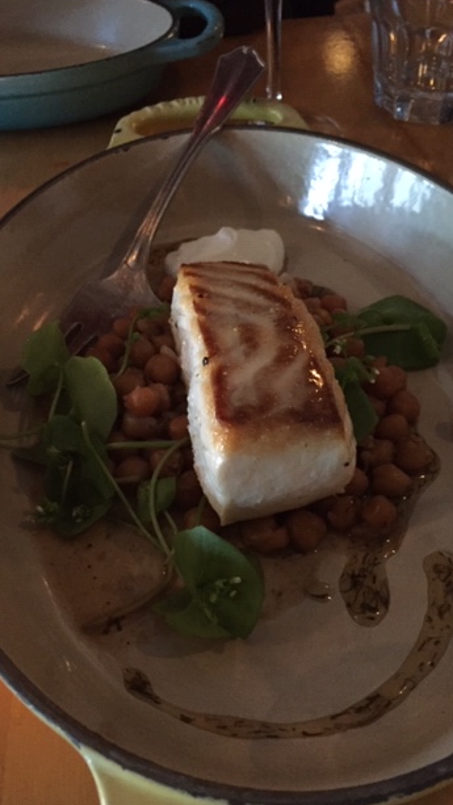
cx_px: 231
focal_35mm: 33
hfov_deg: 35.6
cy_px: 408
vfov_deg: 59.5
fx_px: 704
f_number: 2.2
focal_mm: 4.15
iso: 400
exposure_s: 1/15
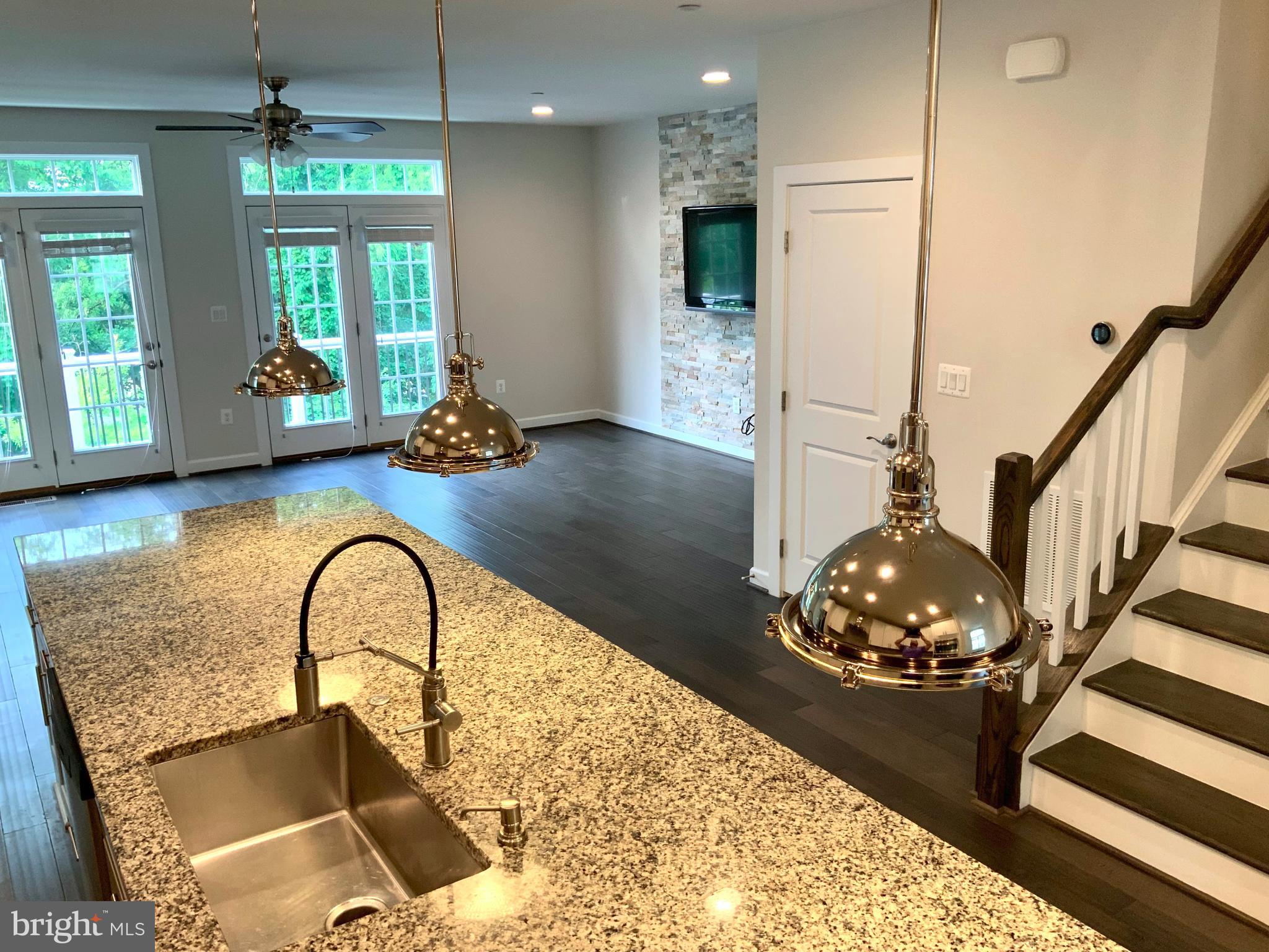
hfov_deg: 61.7
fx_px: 1063
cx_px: 634
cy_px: 476
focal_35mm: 29
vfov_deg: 48.2
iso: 64
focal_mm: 3
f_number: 1.8
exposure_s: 1/60
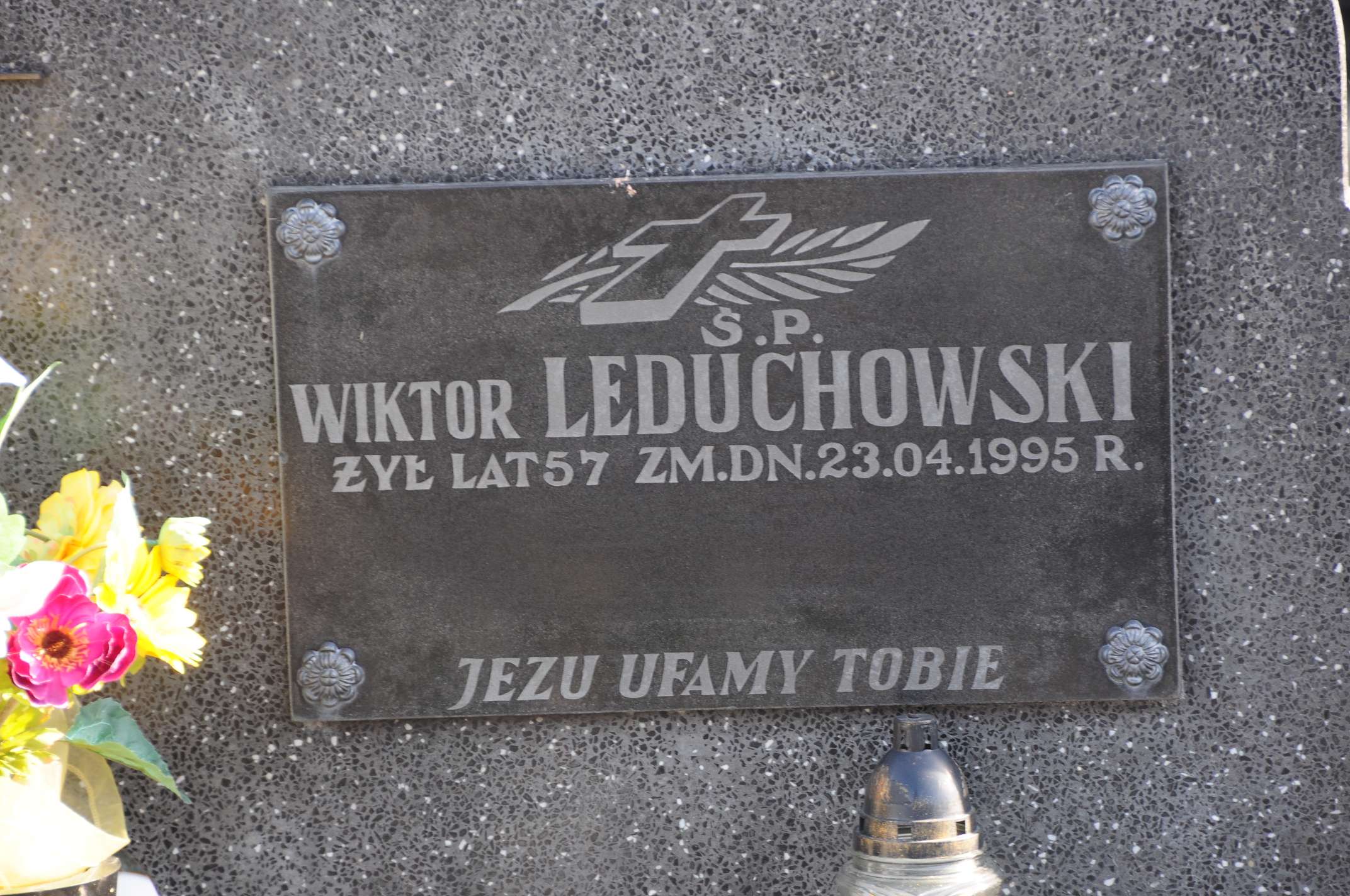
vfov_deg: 5.4
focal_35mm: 255
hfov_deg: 8.1
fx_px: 9551
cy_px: 448
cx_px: 675
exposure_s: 1/80
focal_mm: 170
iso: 220
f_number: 7.1
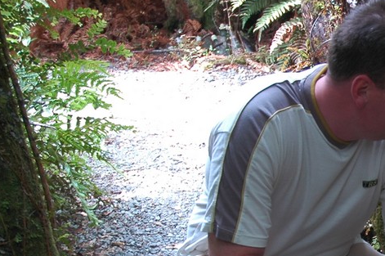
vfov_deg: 11.7
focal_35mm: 115
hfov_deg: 16.8
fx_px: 1229
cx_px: 494
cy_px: 285
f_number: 3.8
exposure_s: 1/60
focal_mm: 24
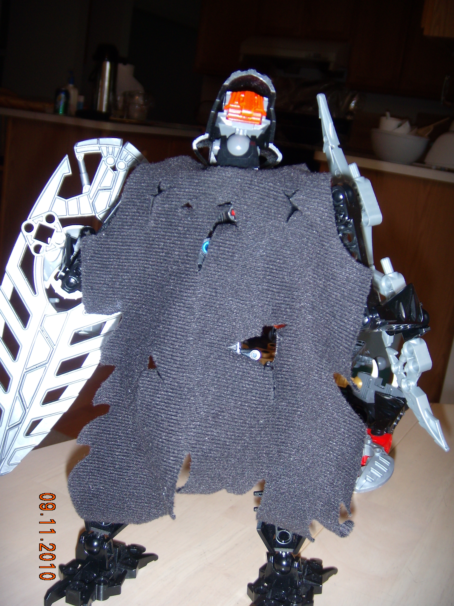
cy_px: 303
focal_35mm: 38
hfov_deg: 37.7
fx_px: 665
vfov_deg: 49.0
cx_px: 227
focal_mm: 6.4
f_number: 3.5
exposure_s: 1/60.2
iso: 64
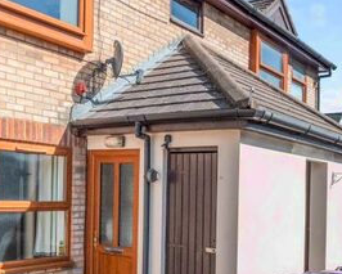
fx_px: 432
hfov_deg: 43.2
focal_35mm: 43
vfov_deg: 35.2
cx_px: 167
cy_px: 136
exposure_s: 1/800
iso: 400
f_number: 9
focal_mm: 11.5
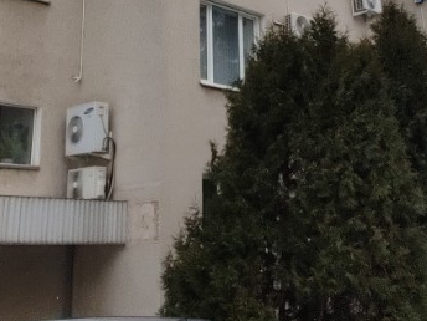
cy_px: -57
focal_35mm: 62
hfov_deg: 31.2
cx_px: 215
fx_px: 765
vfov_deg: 22.0
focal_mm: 1.65
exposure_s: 1/476
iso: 50
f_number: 2.2
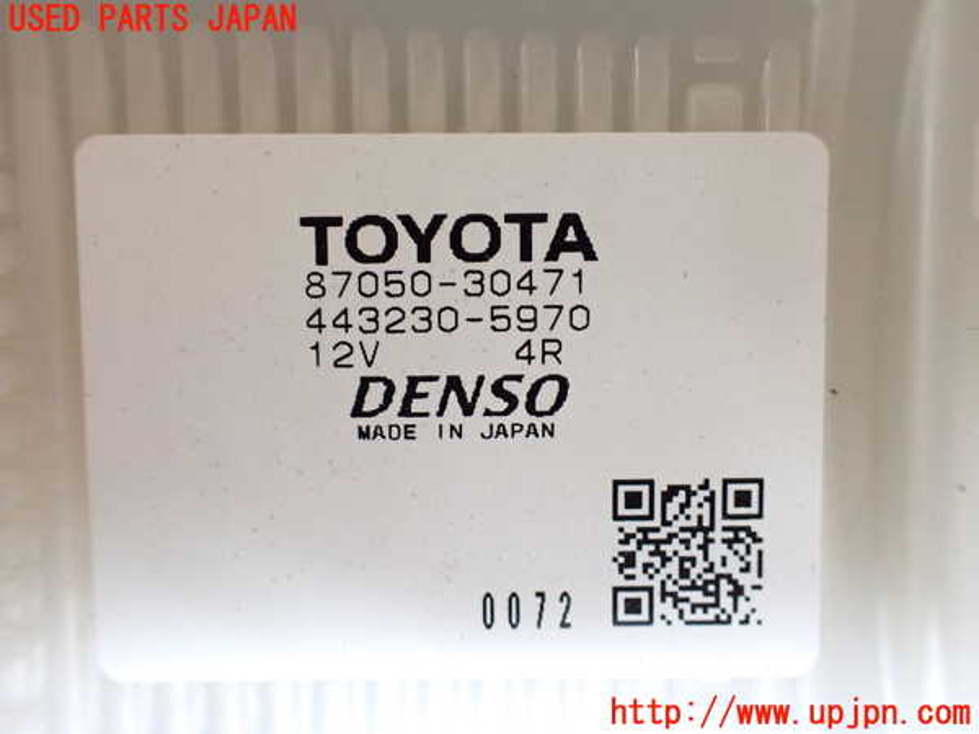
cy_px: 367
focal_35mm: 30
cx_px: 490
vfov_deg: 46.8
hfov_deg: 60.0
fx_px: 848
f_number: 2.3
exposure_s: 1/80
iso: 800
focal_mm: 5.4
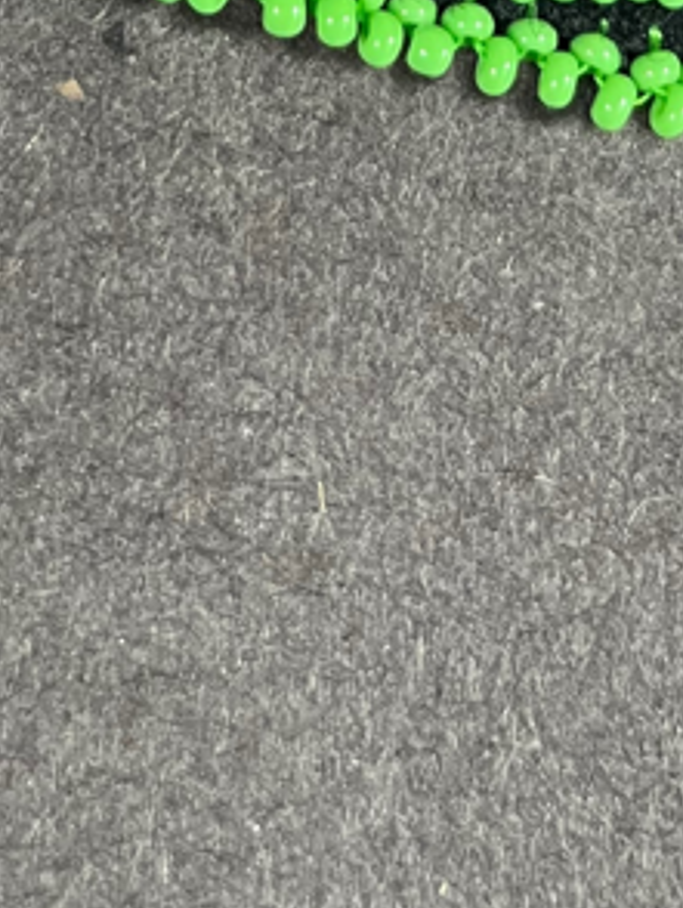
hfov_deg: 14.0
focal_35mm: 106
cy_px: -683
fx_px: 2785
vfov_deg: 16.0
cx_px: 399
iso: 250
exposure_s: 1/60
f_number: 1.6
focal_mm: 5.1
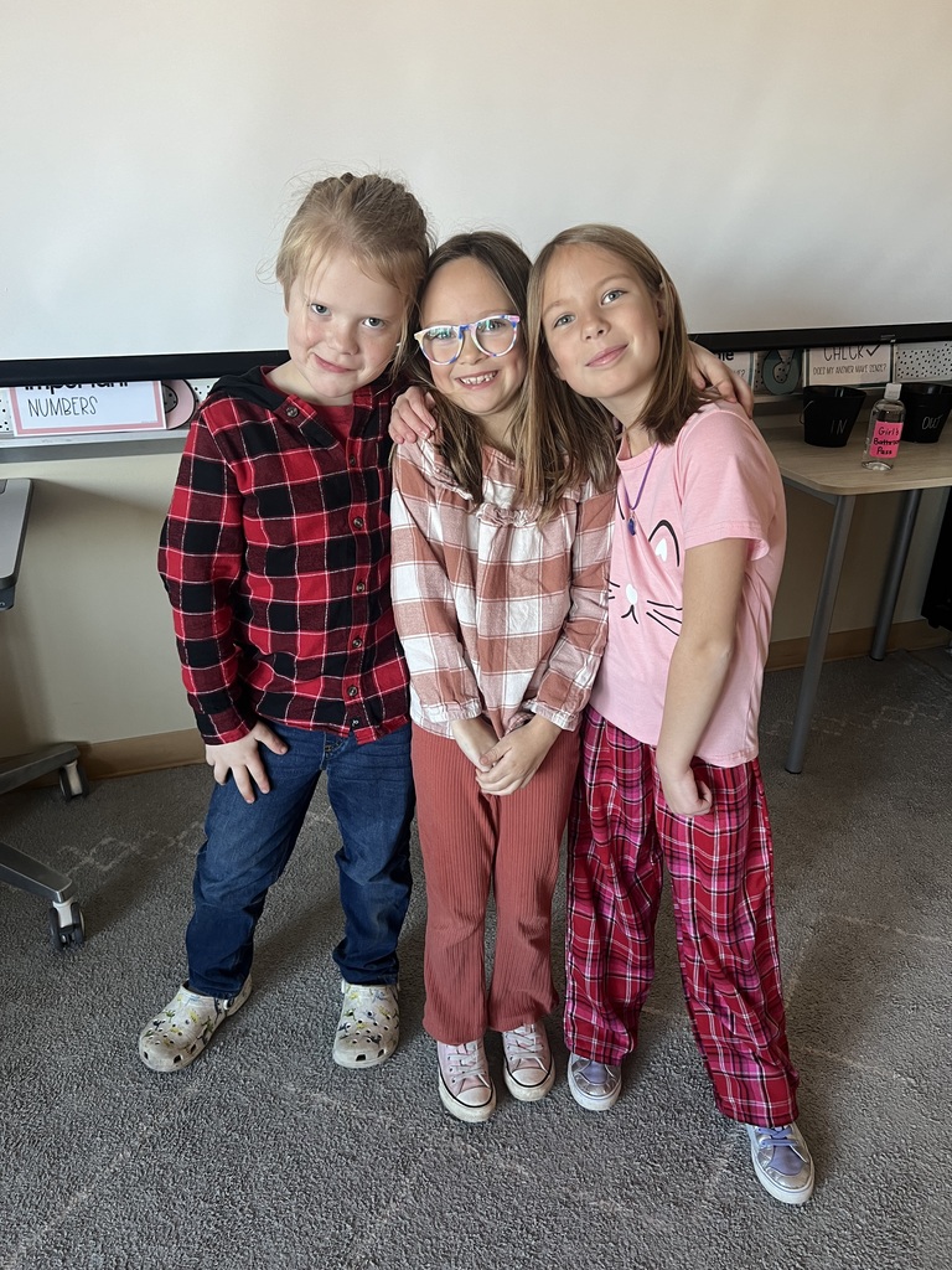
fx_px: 953
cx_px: 476
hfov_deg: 53.1
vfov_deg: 67.3
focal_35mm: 26
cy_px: 635
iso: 100
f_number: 1.5
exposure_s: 1/60
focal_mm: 5.7
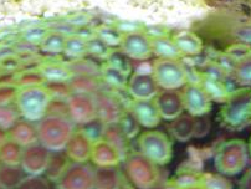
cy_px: -162
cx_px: -86
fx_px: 1060
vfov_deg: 9.6
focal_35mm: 146
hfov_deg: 13.0
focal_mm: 7.8
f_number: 2.8
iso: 125
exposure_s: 1/32
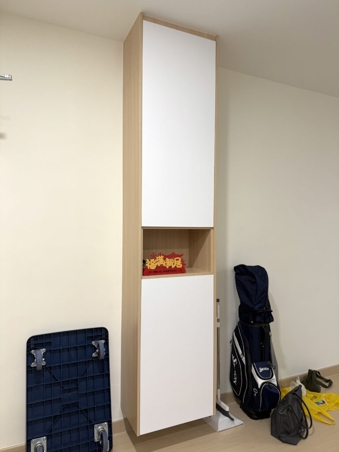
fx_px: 313
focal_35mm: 24
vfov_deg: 71.6
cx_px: 170
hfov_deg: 56.8
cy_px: 226
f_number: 1.78
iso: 125
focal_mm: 6.76
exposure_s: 1/50
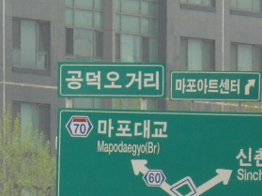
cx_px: 186
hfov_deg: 5.5
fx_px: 2716
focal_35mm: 359
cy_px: 155
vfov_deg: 4.1
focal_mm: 35
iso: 80
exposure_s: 1/180
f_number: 5.9
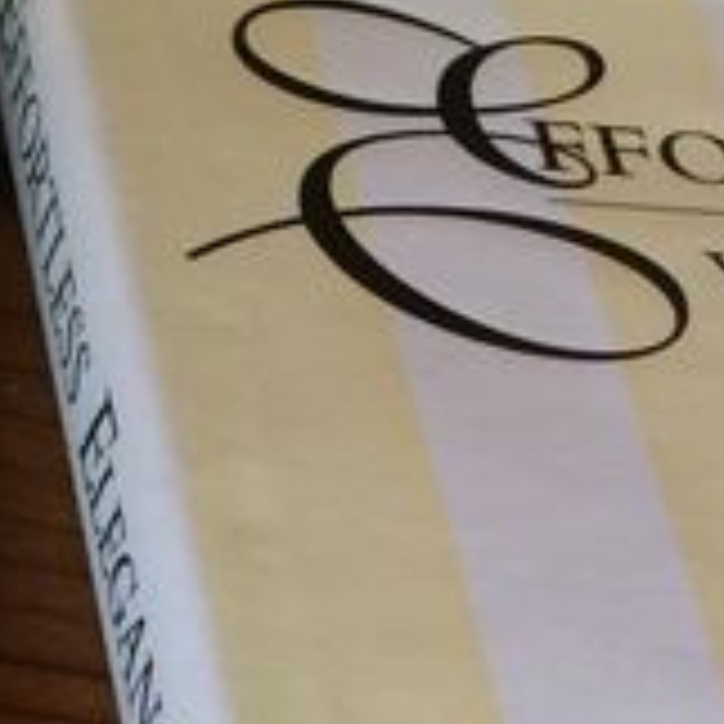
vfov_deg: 11.4
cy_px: 1028
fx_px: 3502
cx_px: 1106
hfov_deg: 11.3
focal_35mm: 148
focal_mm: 4.12
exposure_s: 1/30
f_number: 2.2
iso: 100
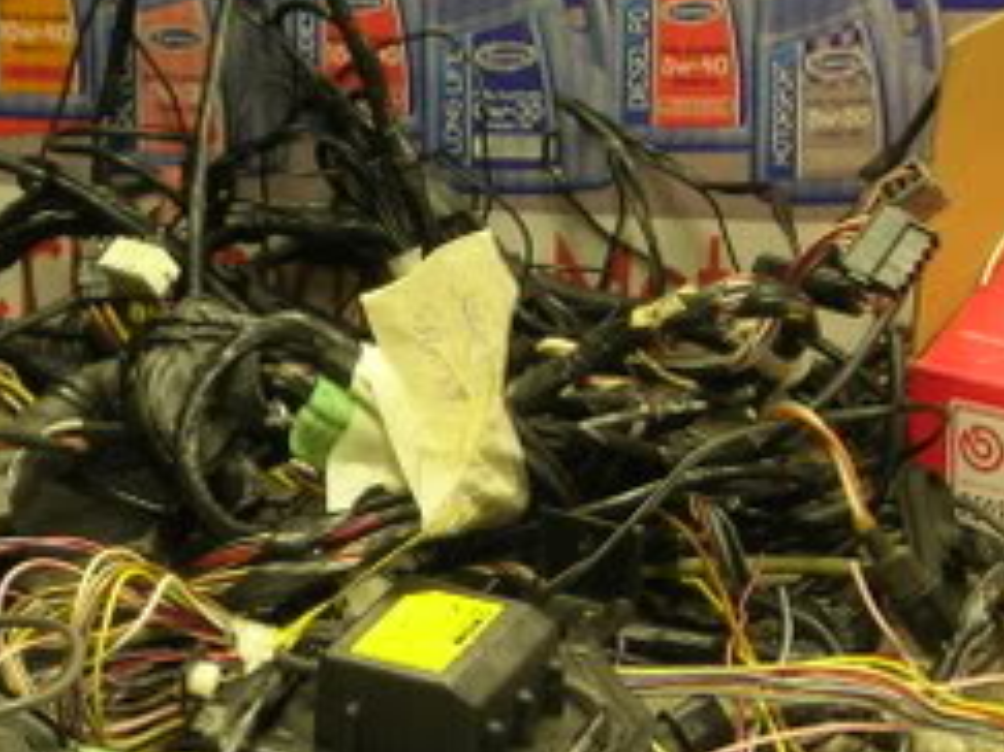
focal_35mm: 271
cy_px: 562
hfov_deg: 7.3
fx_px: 7856
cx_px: 380
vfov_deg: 5.5
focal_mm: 21.3
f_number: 4.6
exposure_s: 1/3.7
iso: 111
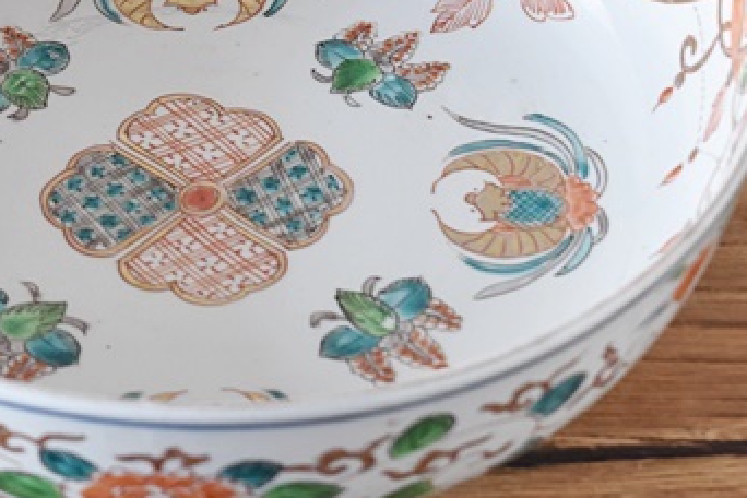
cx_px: 153
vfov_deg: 7.1
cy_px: 84
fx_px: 4008
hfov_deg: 10.6
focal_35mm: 193
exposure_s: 1/13
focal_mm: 55
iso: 800
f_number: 5.6
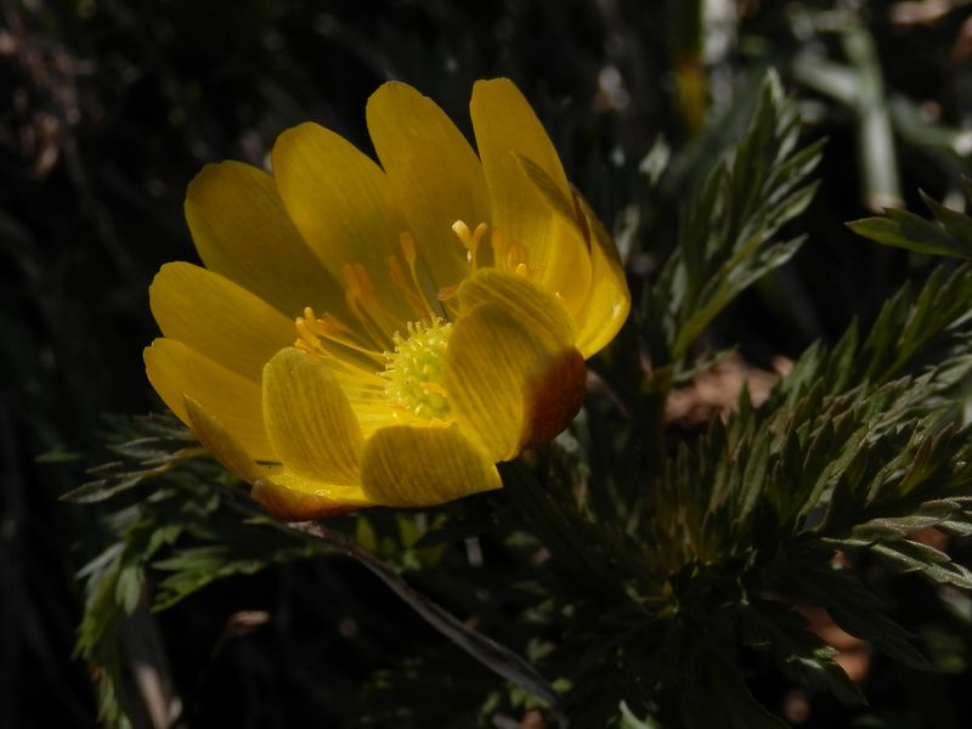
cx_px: 486
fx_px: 1376
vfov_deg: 29.7
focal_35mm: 49
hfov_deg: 38.9
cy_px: 364
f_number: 4
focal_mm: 8.9
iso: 80
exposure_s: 1/640
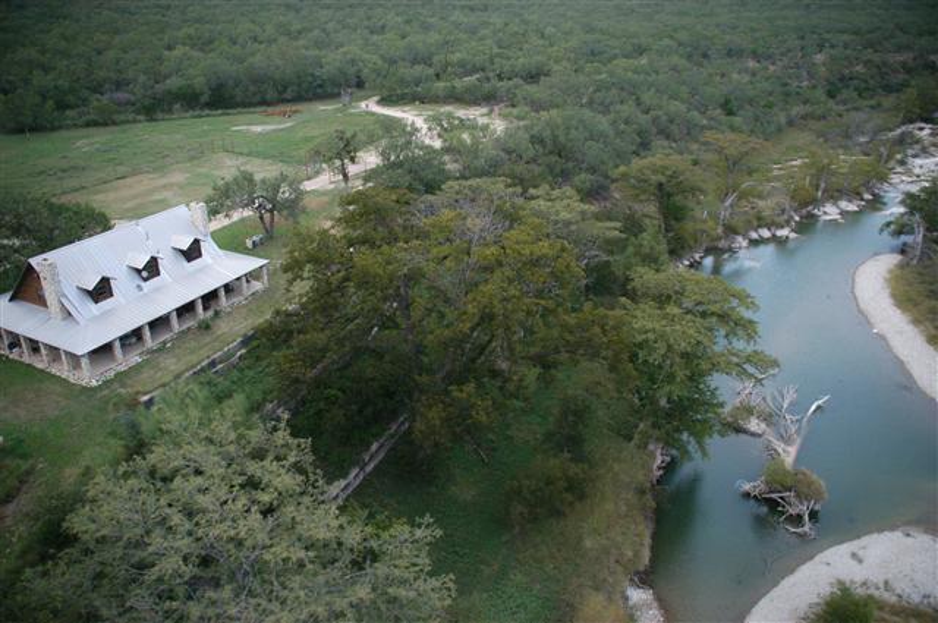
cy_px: 312
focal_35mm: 78
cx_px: 469
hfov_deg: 26.0
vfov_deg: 17.4
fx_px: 2030
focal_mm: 52
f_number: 5
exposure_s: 1/90
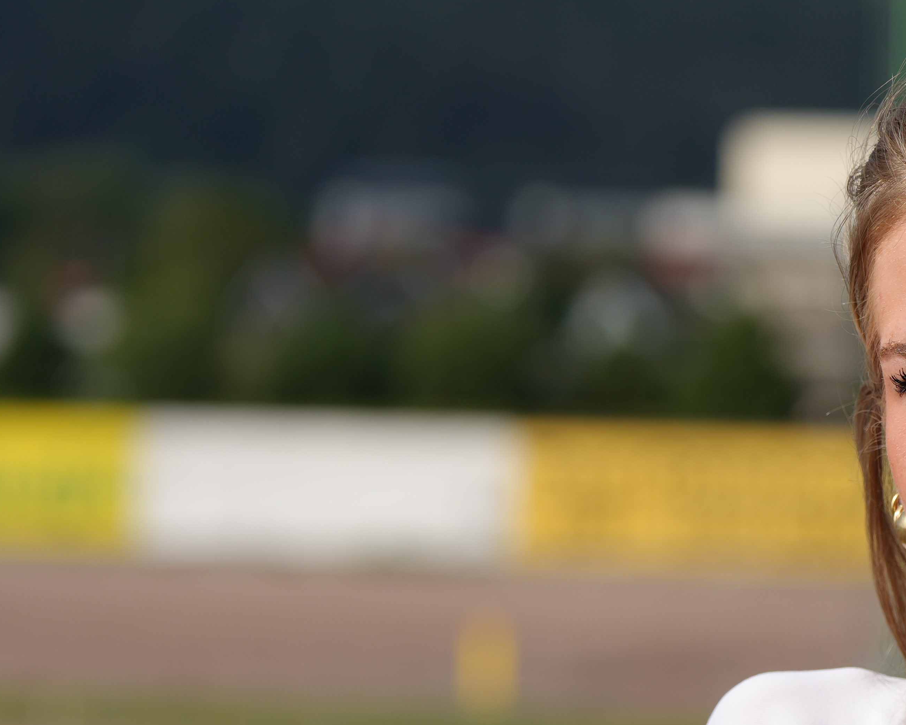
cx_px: 1037
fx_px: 8097
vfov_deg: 5.1
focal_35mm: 302
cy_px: 500
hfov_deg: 6.4
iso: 100
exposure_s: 1/1600
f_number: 4.5
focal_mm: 119
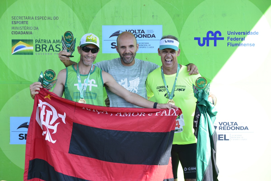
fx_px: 1017
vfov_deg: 10.2
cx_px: 136
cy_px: 90
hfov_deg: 15.2
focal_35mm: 135
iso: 250
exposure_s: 1/100
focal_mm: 135
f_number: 8
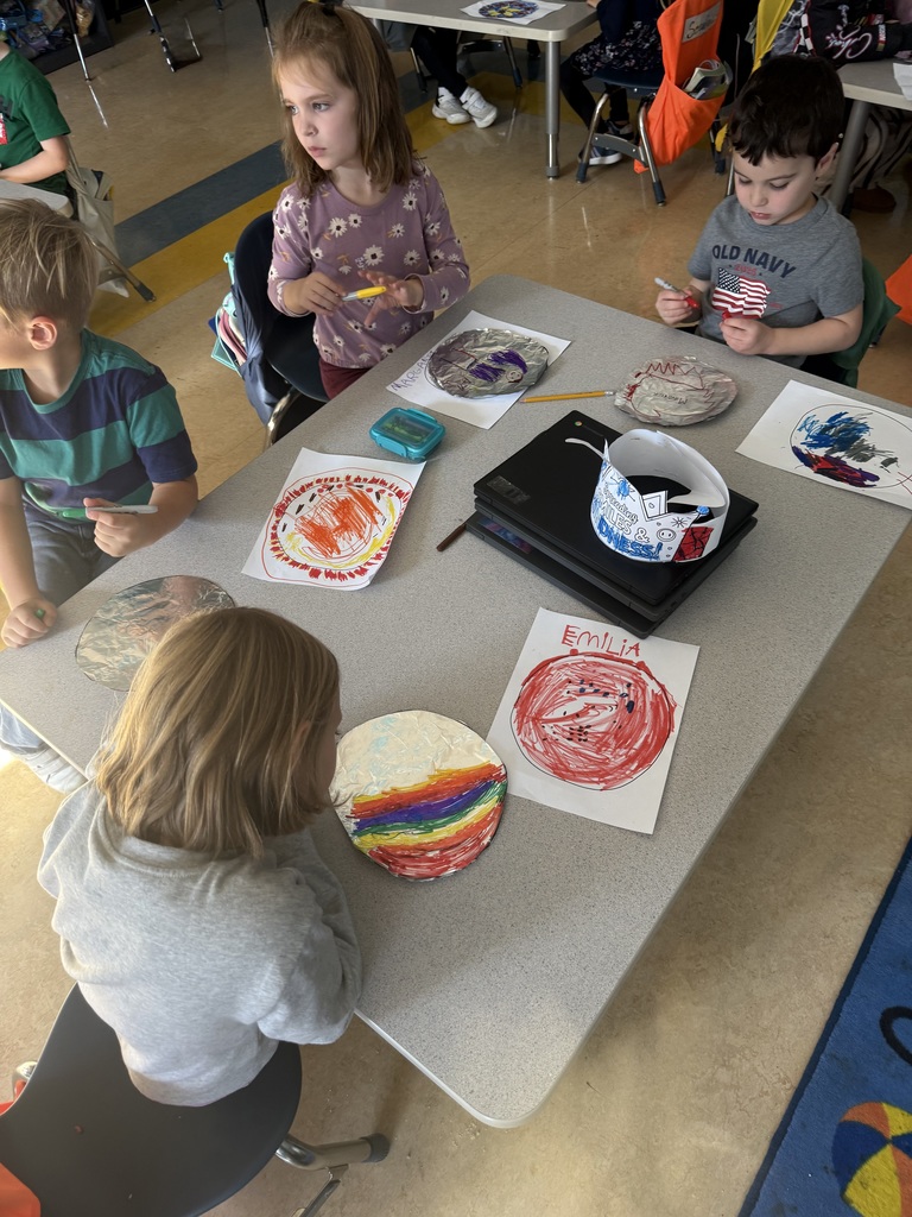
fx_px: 843
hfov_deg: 56.8
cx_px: 456
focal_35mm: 24
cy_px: 608
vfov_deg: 71.6
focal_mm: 6.76
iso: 100
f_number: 1.78
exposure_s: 1/90
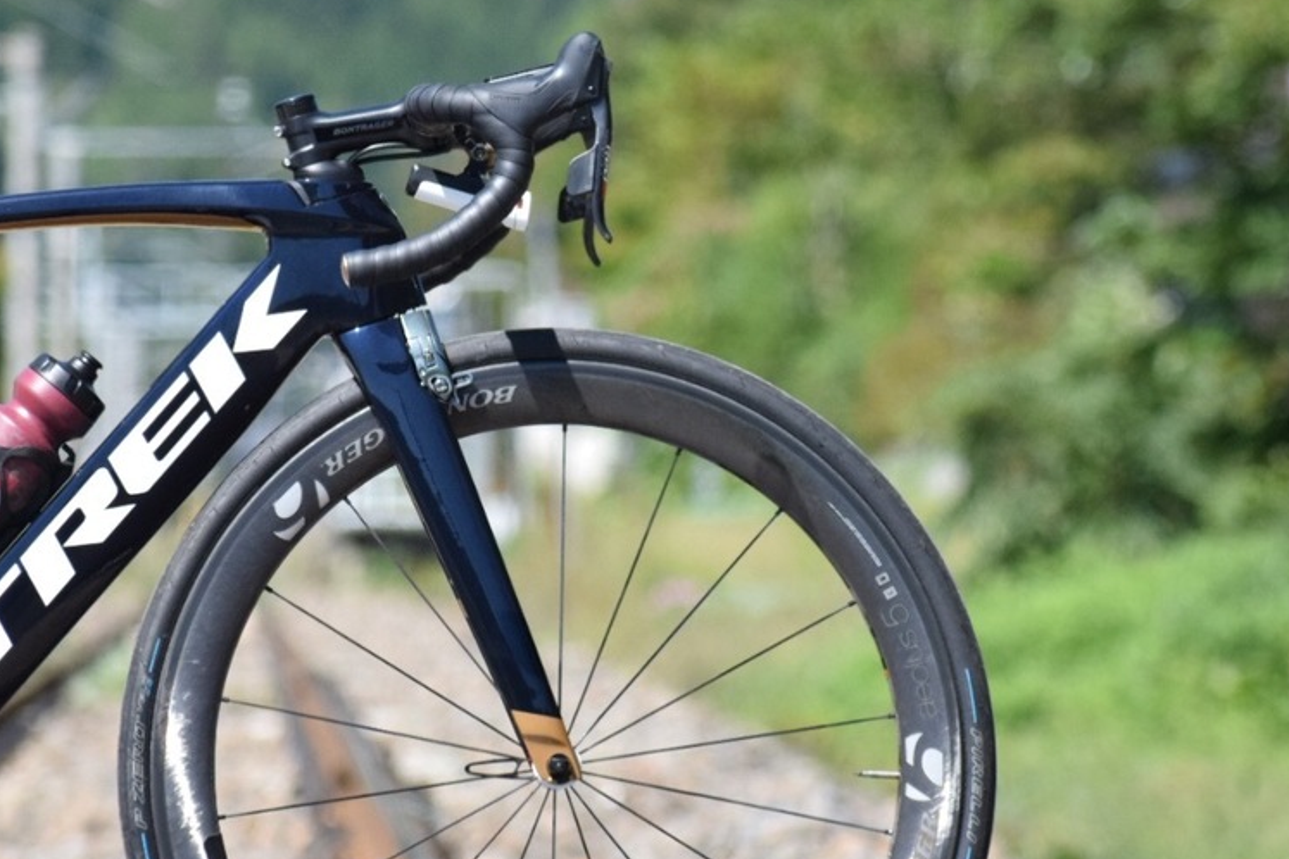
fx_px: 12889
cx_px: 569
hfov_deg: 5.7
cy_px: 351
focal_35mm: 360
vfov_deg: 3.8
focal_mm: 140
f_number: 6.3
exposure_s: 1/4000
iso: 1000
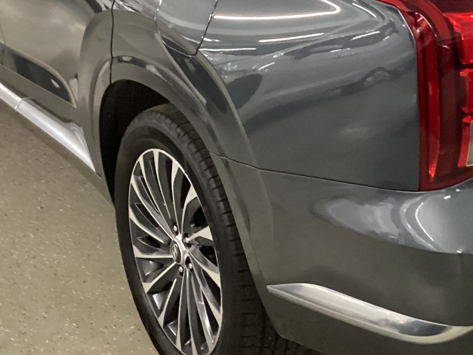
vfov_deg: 20.5
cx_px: 405
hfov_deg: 27.0
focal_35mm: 70
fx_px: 957
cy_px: 21
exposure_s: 1/40
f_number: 2.4
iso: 400
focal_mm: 3.3
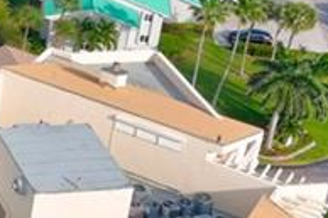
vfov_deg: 8.8
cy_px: -44
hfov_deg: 11.9
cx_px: -350
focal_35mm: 153
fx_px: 1393
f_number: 8
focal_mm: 10.6
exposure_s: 1/257
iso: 105
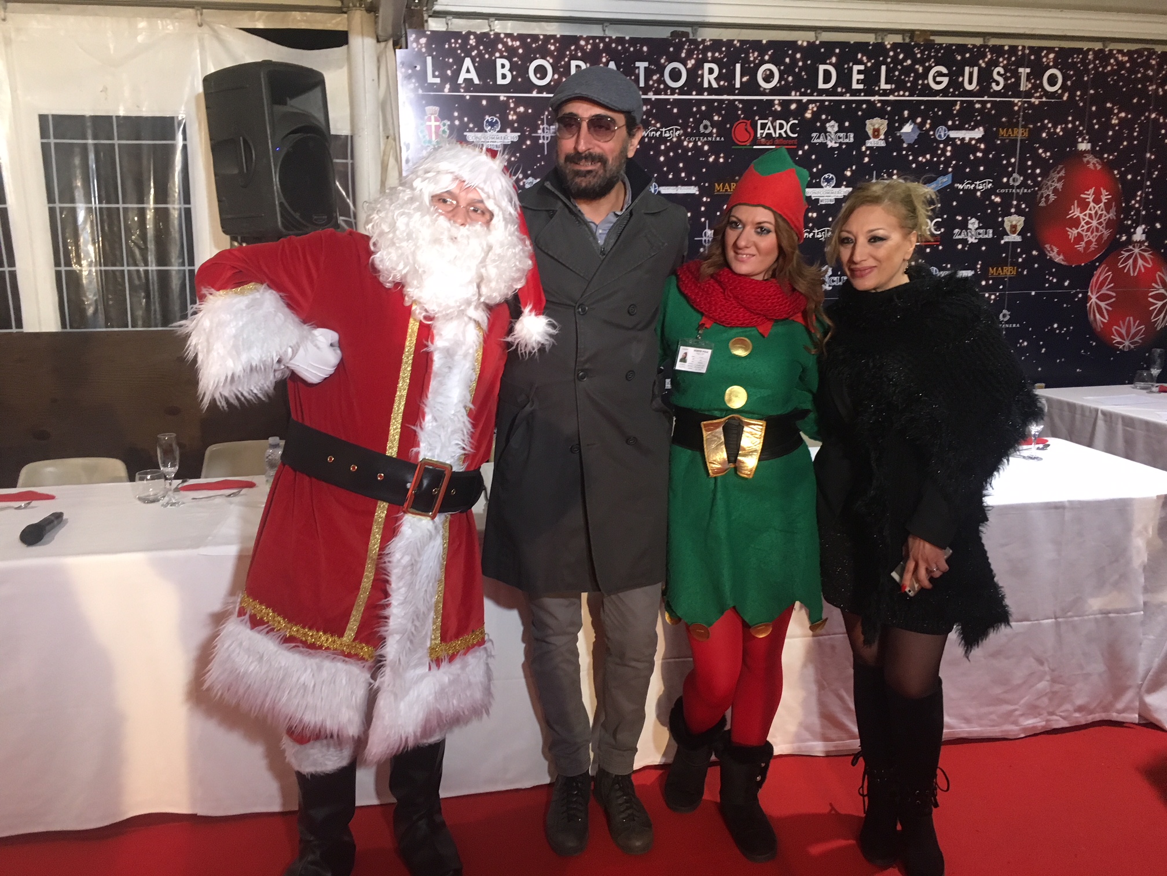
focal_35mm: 29
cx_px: 584
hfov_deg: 61.7
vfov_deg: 48.2
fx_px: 978
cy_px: 438
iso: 200
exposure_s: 1/33
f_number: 2.2
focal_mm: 4.15
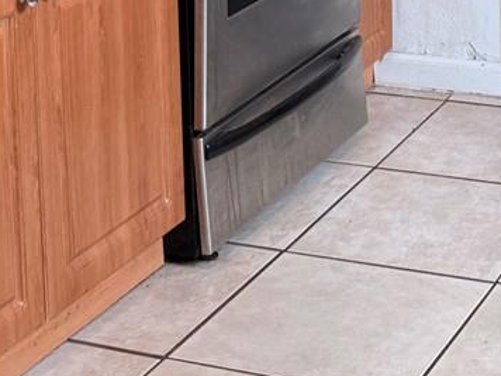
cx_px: 477
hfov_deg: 17.8
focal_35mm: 108
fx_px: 1563
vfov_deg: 12.3
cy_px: -341
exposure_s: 1/120
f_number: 1.78
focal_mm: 6.76
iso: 160
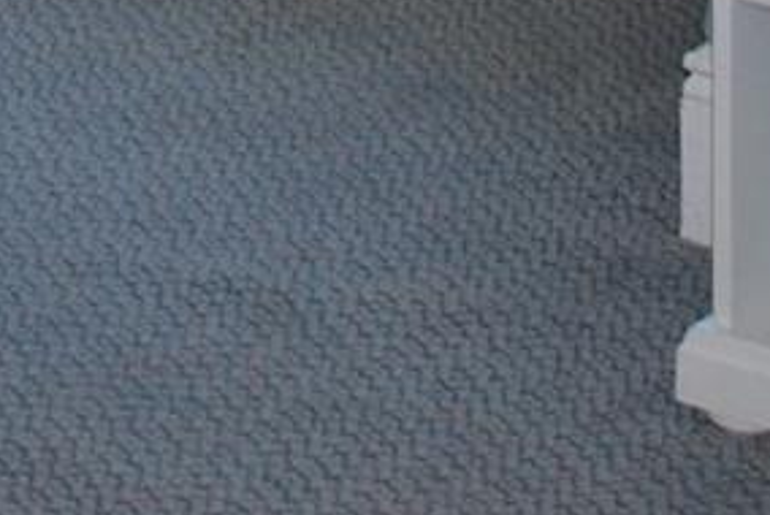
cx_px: 33
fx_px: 4175
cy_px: -1176
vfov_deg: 6.3
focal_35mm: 195
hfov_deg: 10.5
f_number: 3.5
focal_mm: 18
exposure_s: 1/60
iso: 200
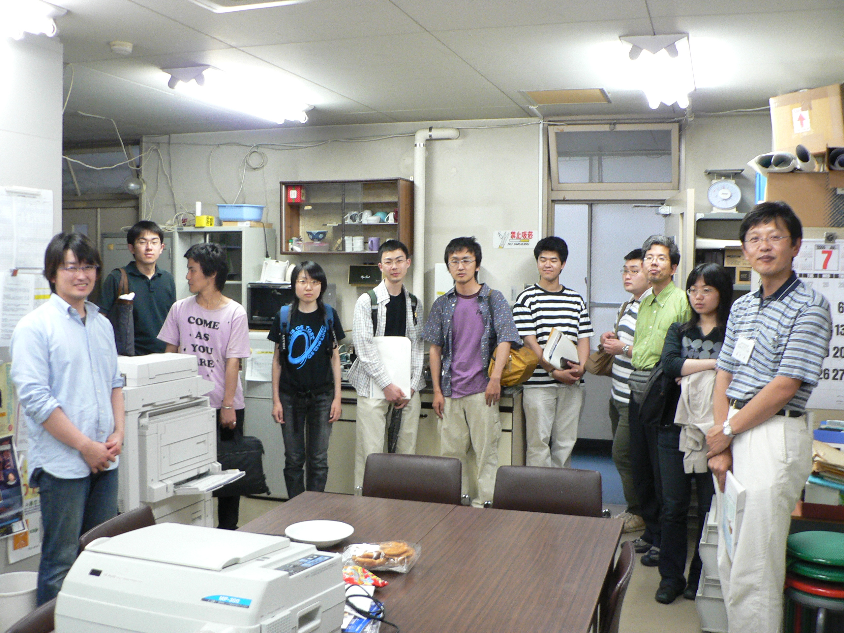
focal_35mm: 36
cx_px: 422
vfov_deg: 39.7
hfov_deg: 51.4
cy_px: 316
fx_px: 878
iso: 200
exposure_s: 1/20
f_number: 2.8
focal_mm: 6
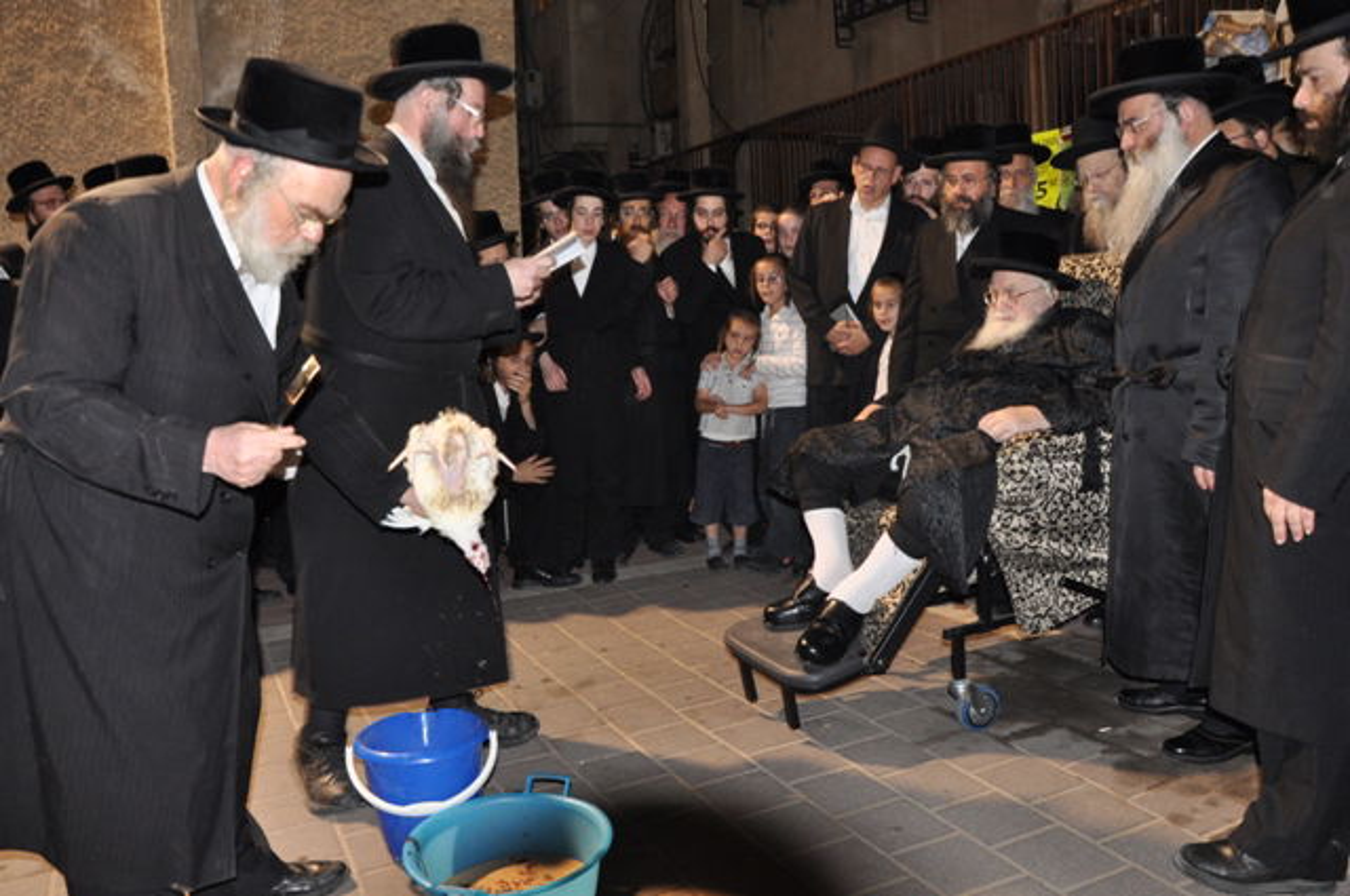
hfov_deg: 67.4
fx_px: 1011
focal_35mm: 27
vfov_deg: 47.8
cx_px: 675
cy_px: 448
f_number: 5.6
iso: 640
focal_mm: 18
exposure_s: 1/13
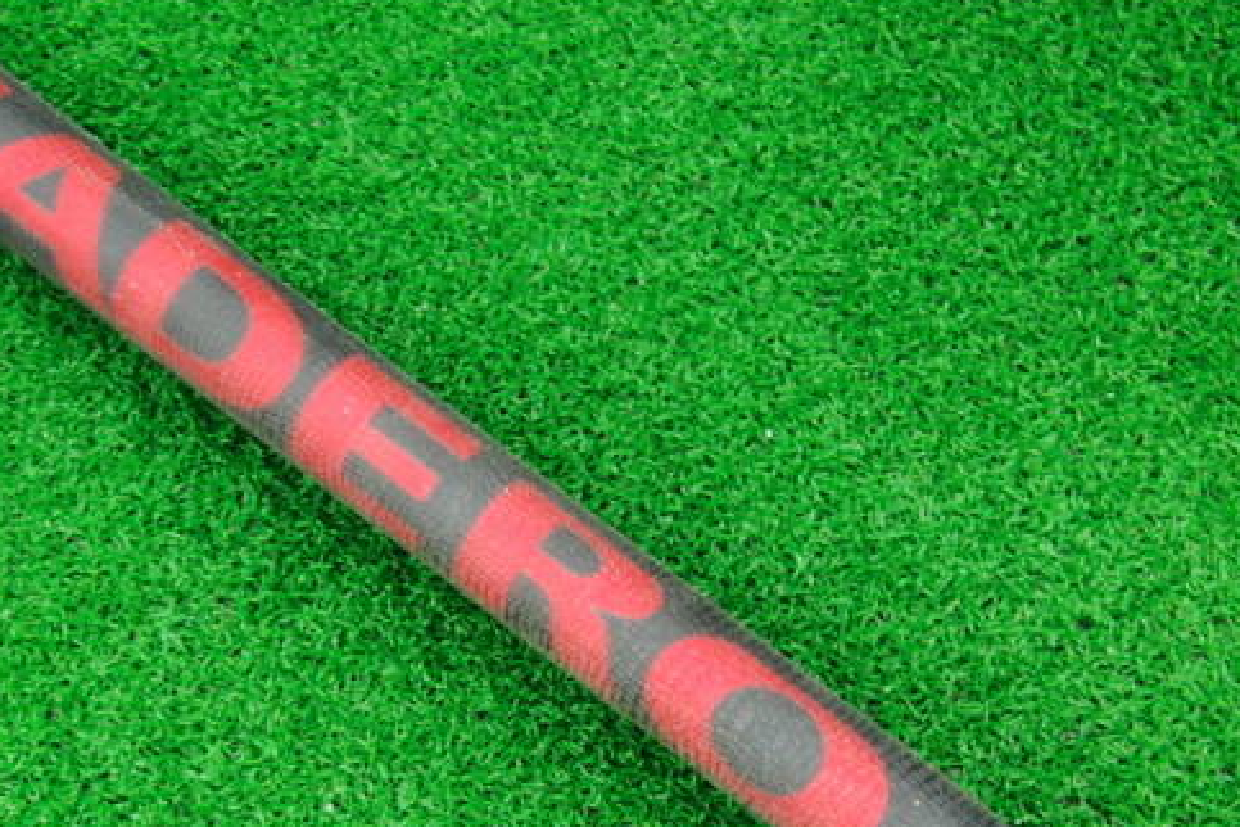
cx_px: 467
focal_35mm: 51
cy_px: 516
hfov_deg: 38.6
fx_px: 1757
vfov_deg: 26.4
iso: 400
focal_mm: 6.42
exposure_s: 1/25
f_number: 3.6
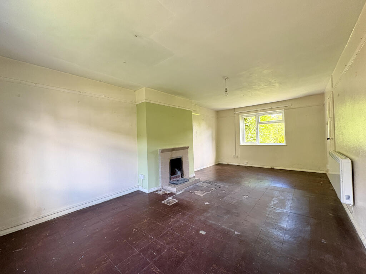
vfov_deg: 85.7
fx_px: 148
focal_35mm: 14
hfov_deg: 102.1
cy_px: 137
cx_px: 183
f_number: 2.2
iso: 320
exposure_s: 1/60
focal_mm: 2.22
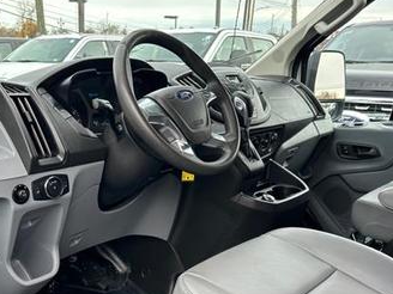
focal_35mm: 40
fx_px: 454
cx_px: 122
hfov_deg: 45.9
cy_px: 210
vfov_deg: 35.4
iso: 40
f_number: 1.5
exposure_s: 1/266
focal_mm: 5.7
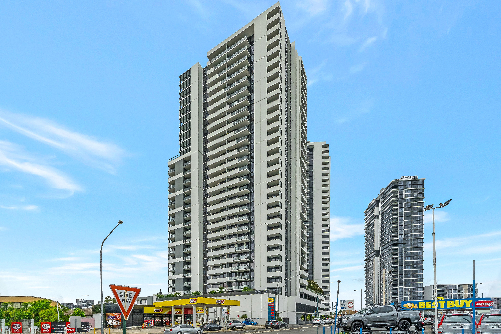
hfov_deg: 96.7
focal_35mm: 16
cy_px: 167
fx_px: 223
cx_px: 250
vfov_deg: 73.8
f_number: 11
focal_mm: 16
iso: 800
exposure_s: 1/250
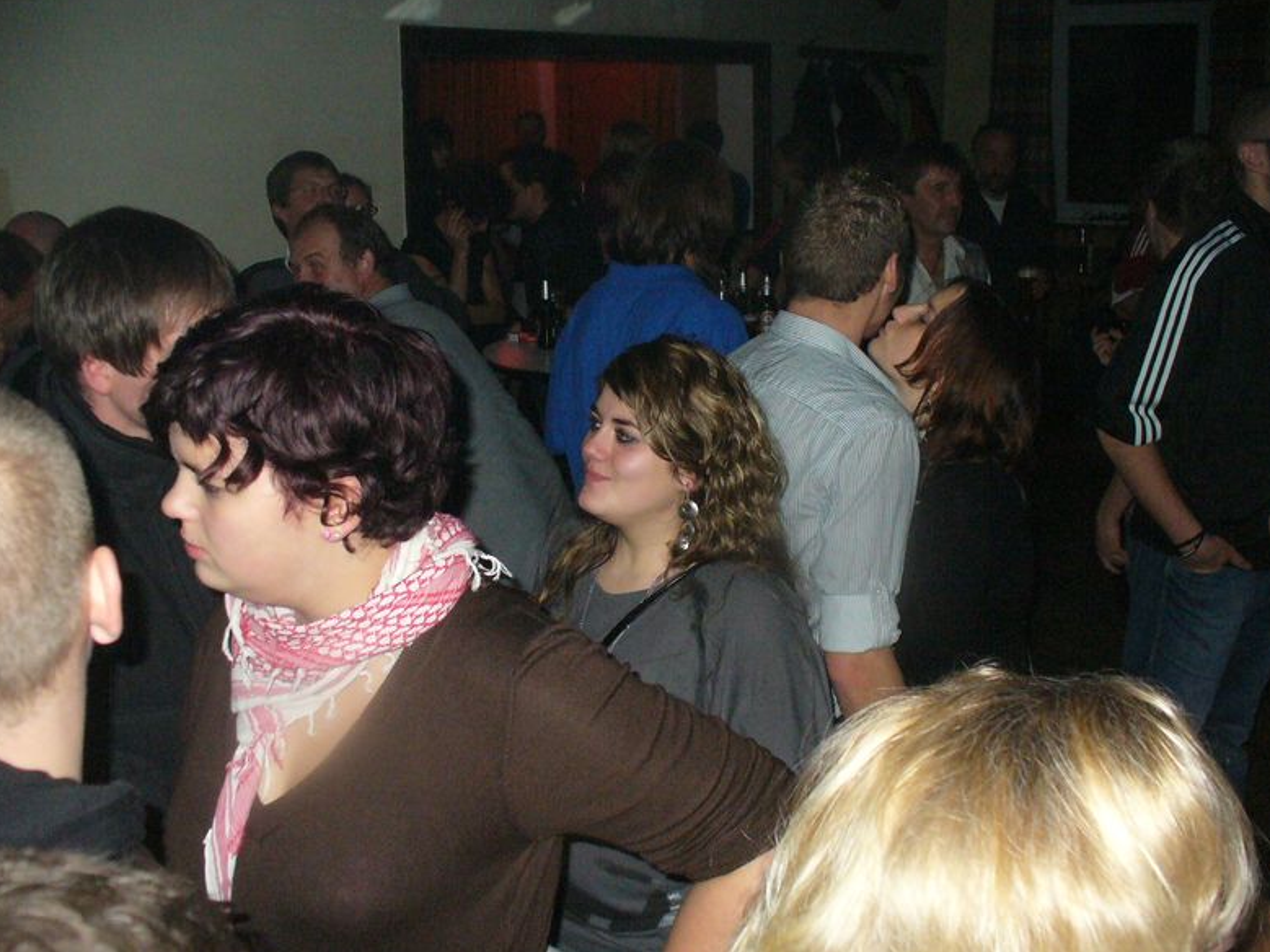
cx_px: 642
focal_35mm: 38
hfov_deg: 49.0
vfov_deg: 37.7
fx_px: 1394
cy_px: 466
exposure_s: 1/60
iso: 400
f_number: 2.8
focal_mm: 6.1
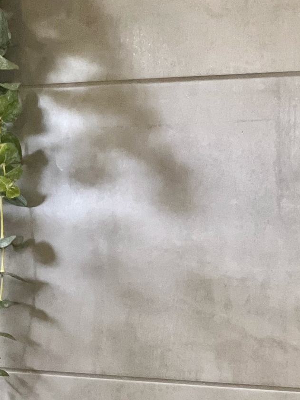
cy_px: 255
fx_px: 2438
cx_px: 190
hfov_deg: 7.0
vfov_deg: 9.4
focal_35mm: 211
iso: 320
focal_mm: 9
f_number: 2.8
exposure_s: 1/24
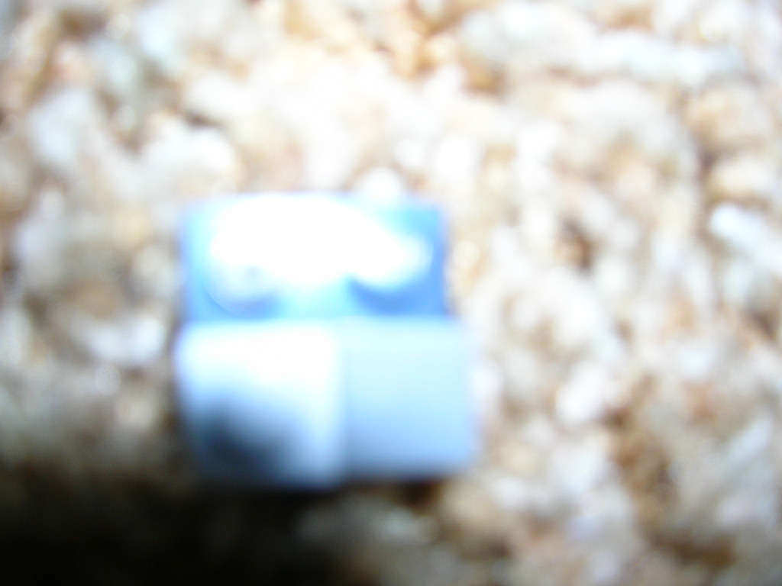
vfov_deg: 41.8
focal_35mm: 34
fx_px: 768
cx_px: 391
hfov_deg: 54.0
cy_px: 293
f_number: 2.9
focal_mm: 5.7
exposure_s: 1/60.1
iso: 50
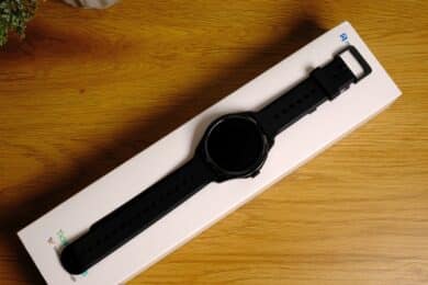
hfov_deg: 38.9
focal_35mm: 51
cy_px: 142
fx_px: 606
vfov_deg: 26.5
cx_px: 214
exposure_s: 1/58
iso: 320
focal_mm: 34.2
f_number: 8
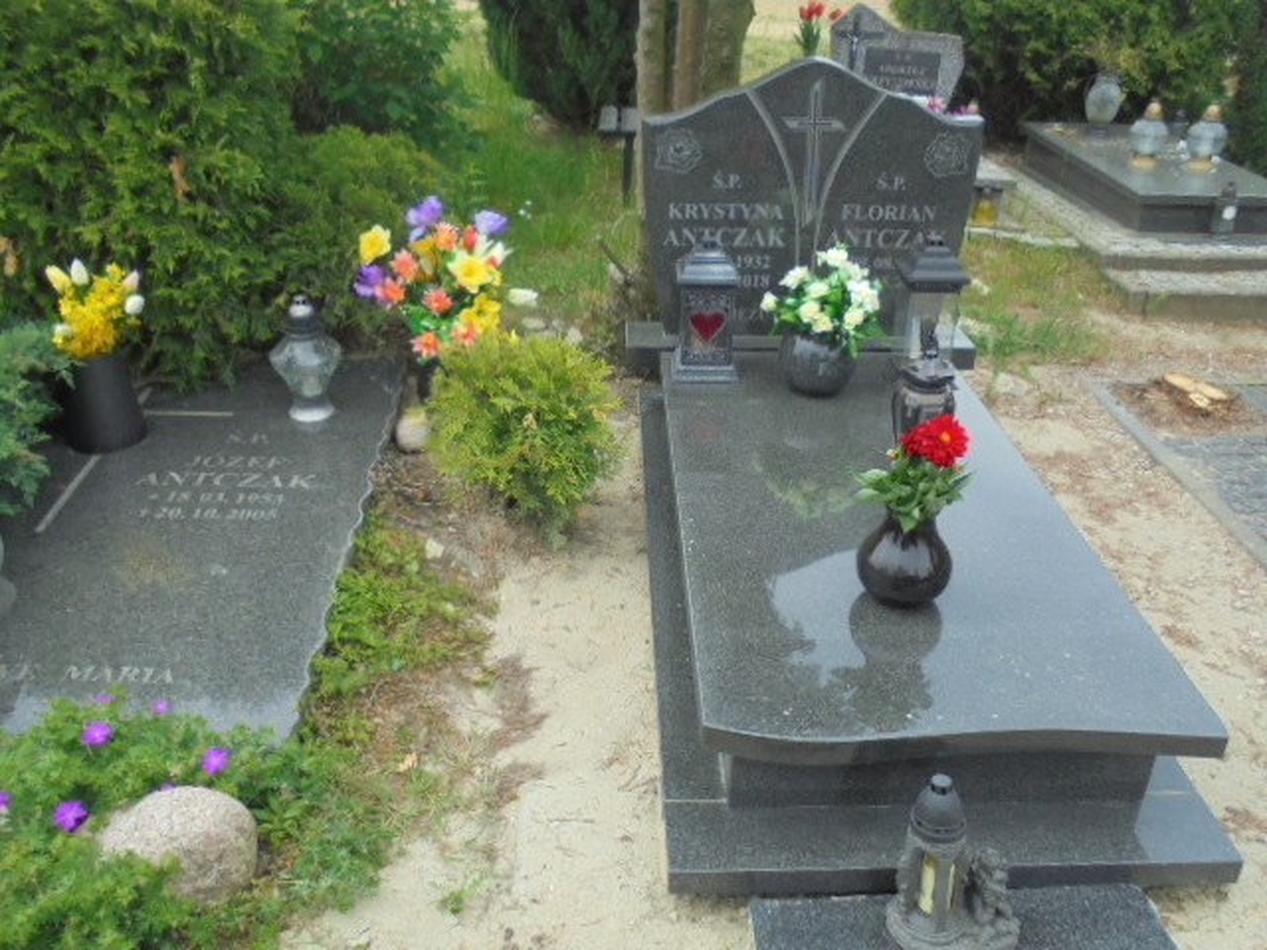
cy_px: 475
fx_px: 1061
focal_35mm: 29
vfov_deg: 48.2
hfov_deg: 61.7
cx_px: 634
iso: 100
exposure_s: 1/320
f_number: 3.7
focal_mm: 5.3
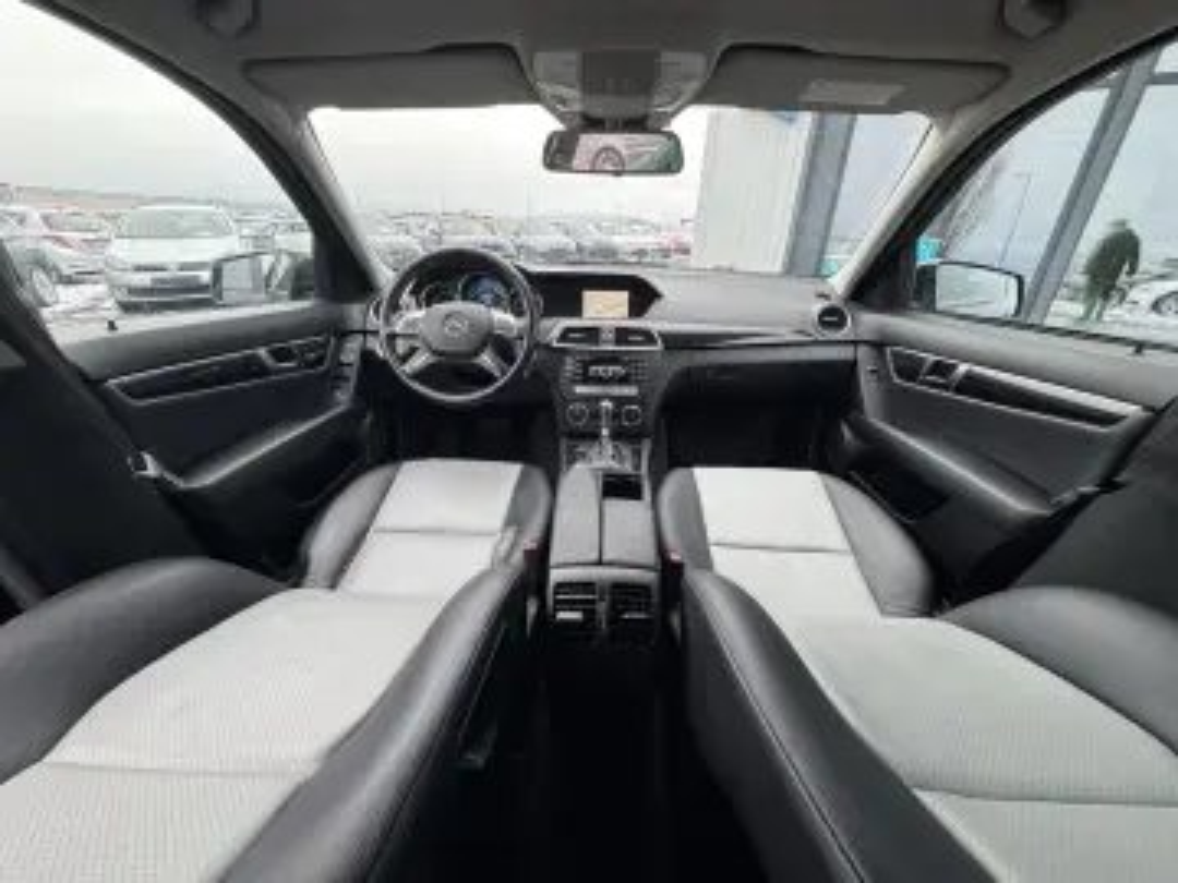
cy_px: 442
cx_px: 589
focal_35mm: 14
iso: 320
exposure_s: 1/120
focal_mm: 2.22
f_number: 2.2
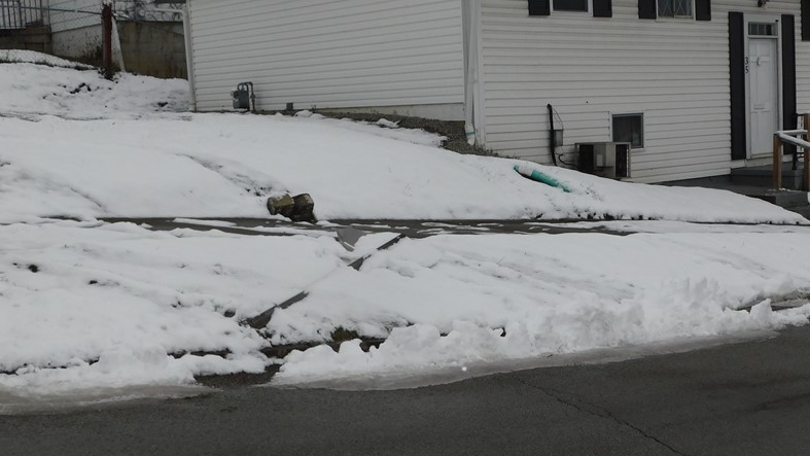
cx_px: 479
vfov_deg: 23.5
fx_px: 1096
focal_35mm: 51
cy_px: 198
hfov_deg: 40.4
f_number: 3.5
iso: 125
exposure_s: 1/800
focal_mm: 6.3
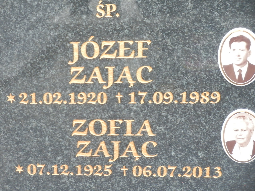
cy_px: 96
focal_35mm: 111
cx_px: 128
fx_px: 818
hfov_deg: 17.7
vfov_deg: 13.3
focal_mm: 19.6
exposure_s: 1/50
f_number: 5.5
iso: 400
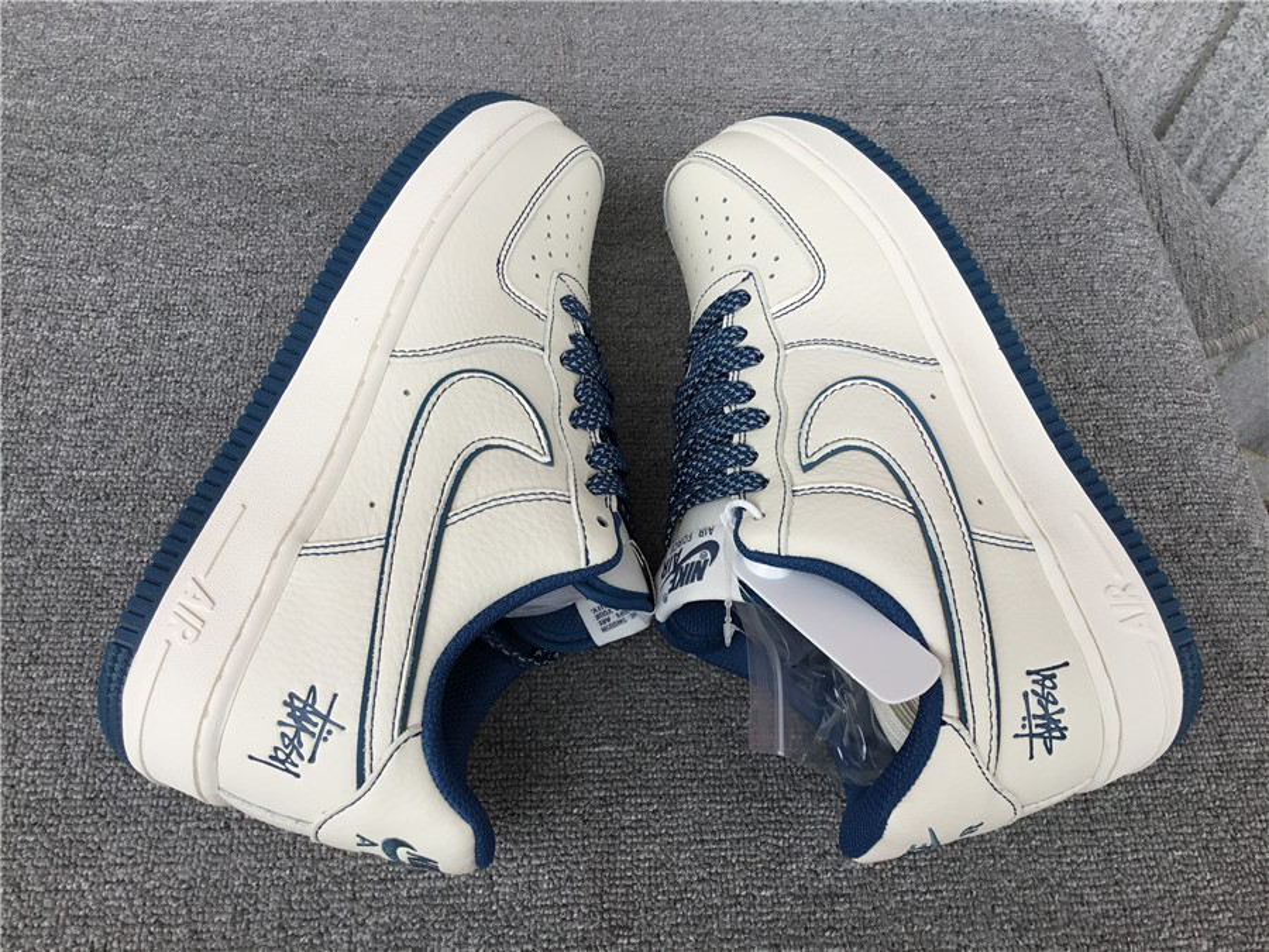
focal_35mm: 31
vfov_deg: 45.4
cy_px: 476
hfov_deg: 58.4
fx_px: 1136
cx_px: 634
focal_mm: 3.3
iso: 25
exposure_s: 1/223
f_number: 2.4
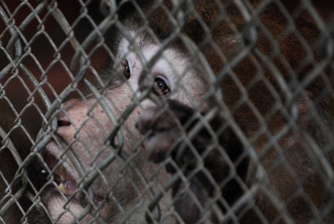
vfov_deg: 3.1
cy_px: 131
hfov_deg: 4.6
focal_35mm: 449
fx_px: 4170
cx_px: 120
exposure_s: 1/160
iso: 1600
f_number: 5
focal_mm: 220
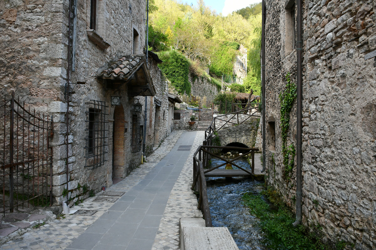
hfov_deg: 67.4
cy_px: 125
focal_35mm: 27
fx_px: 282
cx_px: 188
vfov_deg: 47.9
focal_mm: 18
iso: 100
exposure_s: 1/100
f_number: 5
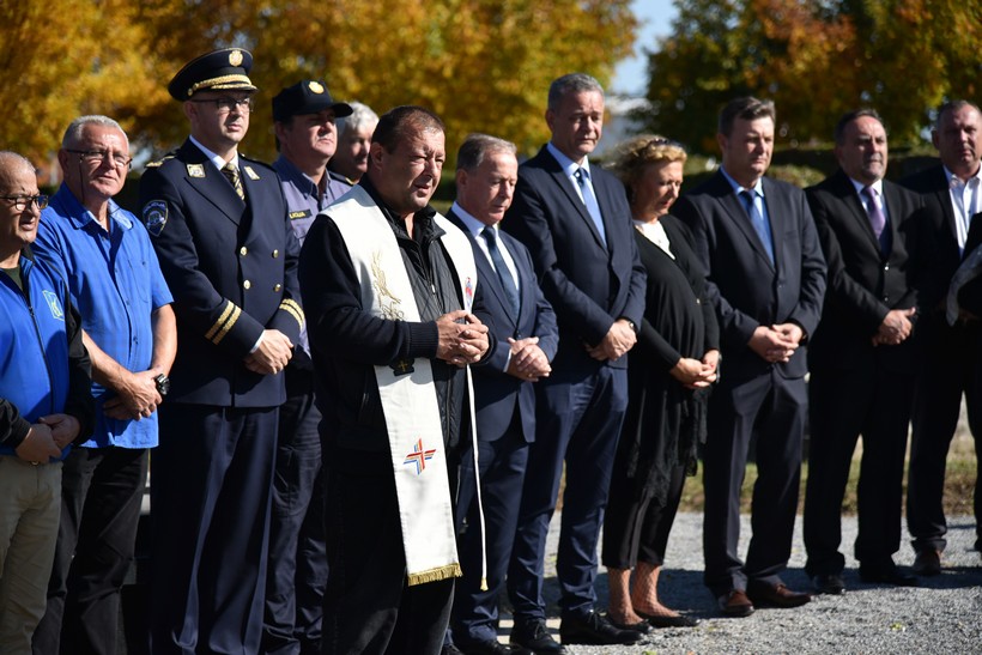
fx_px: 3274
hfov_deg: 17.1
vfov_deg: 11.4
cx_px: 491
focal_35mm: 120
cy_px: 328
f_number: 4
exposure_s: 1/2500
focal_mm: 120
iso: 320
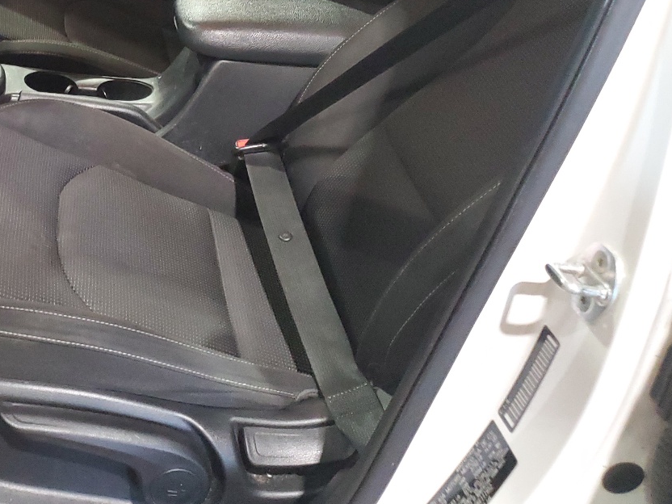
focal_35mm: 50
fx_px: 971
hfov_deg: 35.6
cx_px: 48
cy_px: 73
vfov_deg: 28.2
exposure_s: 1/60.2
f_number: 1.5
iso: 403
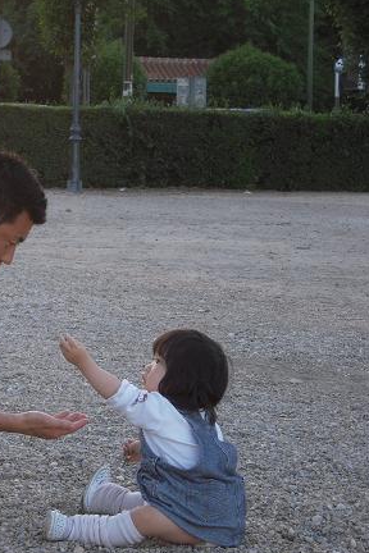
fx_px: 1845
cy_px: 289
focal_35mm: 120
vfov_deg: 17.1
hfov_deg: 11.3
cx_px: 8
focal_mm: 14.5
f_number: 4.7
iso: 125
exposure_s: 1/60
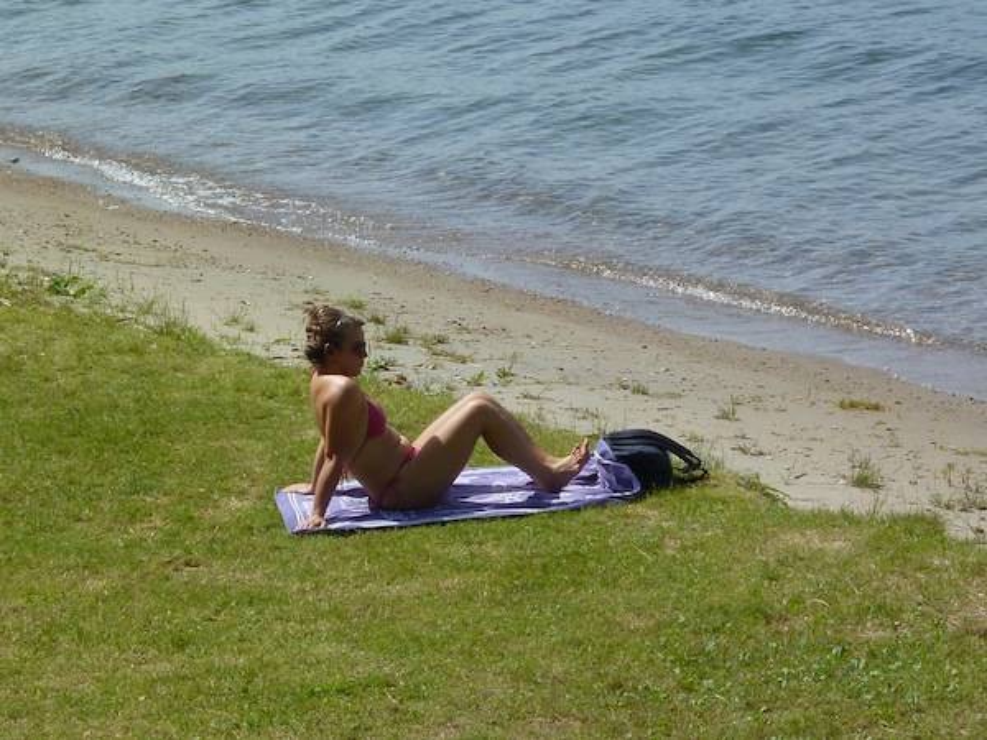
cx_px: 494
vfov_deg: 6.4
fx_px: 6643
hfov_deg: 8.5
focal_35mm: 233
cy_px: 370
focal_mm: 21.5
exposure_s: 1/400
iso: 80
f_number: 5.9
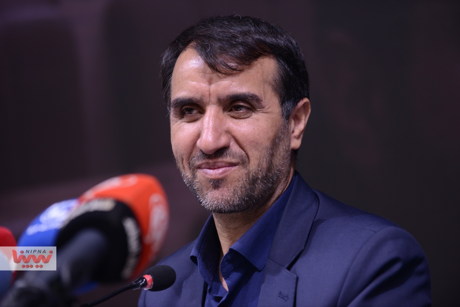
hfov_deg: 10.8
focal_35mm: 190
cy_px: 154
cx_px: 230
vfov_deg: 7.2
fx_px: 2428
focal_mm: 190
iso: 640
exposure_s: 1/100
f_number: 4
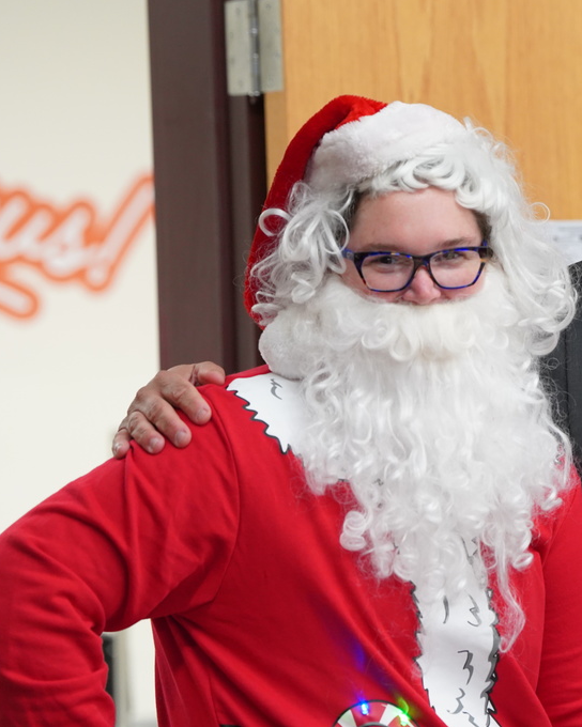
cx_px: 497
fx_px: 4931
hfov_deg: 6.7
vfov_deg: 8.4
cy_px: 363
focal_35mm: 229
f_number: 4
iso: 4000
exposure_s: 1/200
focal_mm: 162
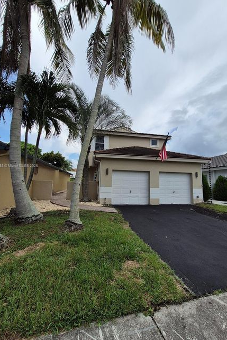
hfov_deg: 81.2
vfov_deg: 104.2
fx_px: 132
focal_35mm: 14
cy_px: 166
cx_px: 116
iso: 50
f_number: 2.2
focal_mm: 1.74
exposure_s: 1/2240
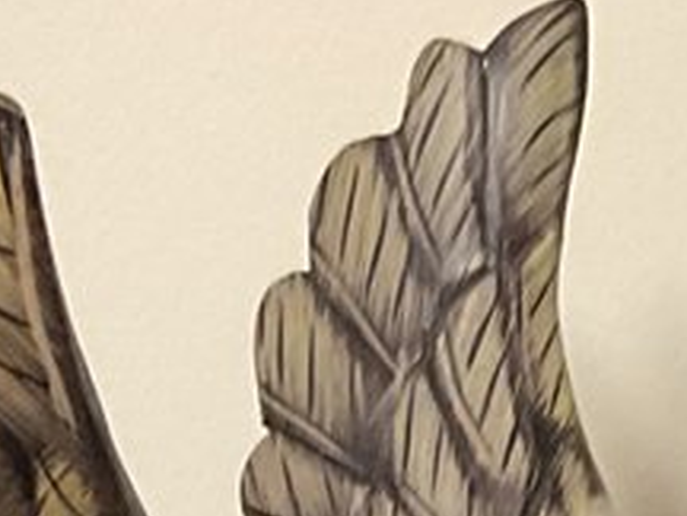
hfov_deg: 9.7
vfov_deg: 6.6
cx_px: 689
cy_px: 1636
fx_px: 4029
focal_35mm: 203
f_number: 1.8
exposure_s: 1/40
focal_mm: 3
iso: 320
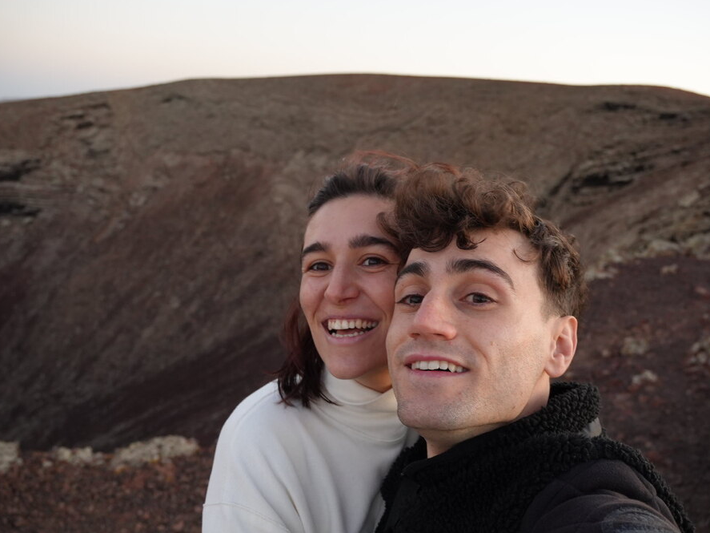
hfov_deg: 60.0
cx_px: 363
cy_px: 263
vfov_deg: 46.8
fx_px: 615
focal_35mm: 30
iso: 800
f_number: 4
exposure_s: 1/160
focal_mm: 18
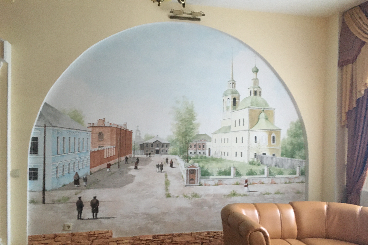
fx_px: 317
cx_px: 182
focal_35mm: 31
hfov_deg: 60.3
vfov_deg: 42.3
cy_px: 131
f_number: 2.2
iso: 200
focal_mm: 4.15
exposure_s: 1/17
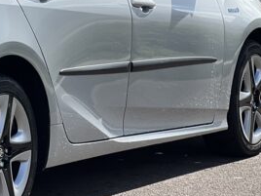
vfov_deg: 6.4
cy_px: -63
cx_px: -61
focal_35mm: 230
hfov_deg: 8.5
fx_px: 1734
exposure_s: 1/485
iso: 32
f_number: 2.8
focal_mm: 9
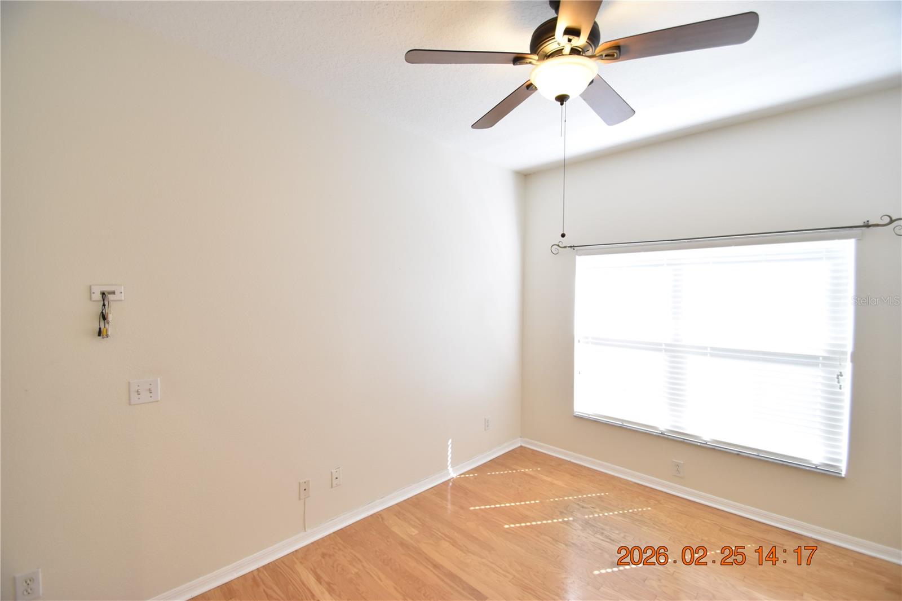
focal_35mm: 15
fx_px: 376
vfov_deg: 77.3
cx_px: 451
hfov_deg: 100.4
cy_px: 300
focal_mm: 10
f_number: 3.5
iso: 800
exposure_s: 1/90
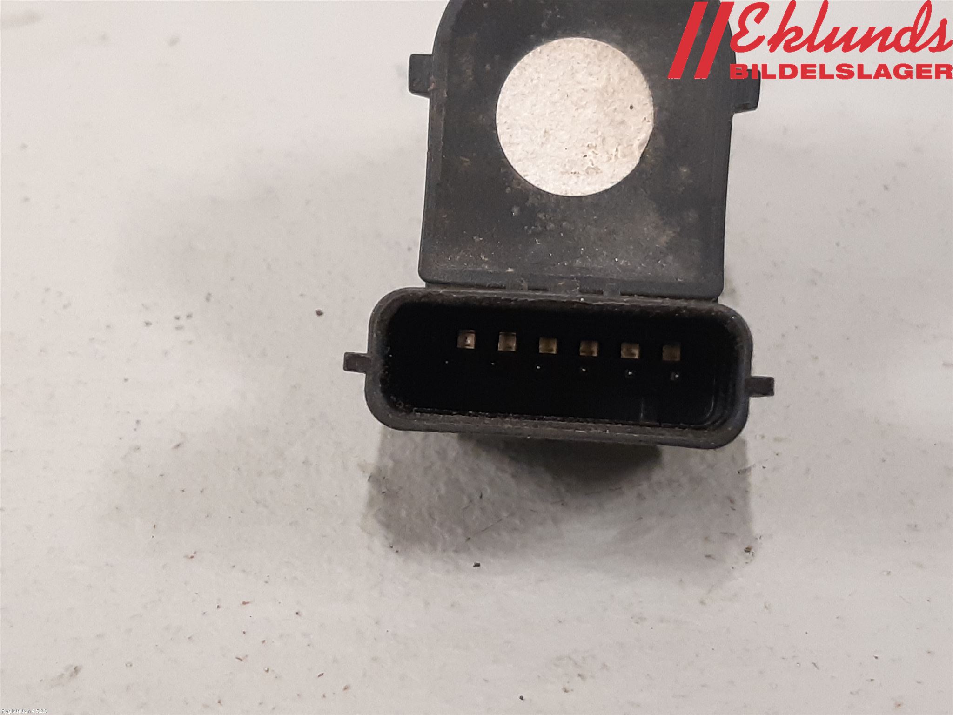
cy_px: 358
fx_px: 716
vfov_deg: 53.1
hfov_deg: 67.3
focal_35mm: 26
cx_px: 476
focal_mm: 3.93
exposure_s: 1/50
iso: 320
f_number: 1.7
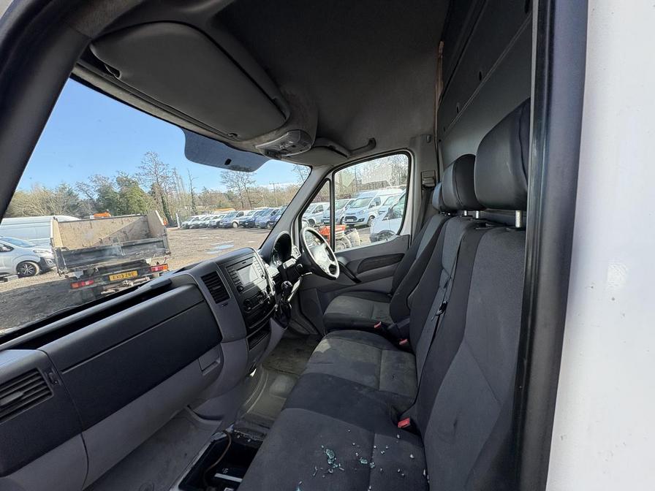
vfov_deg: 85.7
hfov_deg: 102.1
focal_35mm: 14
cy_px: 246
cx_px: 328
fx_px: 265
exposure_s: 1/448
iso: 64
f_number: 2.2
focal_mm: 2.22
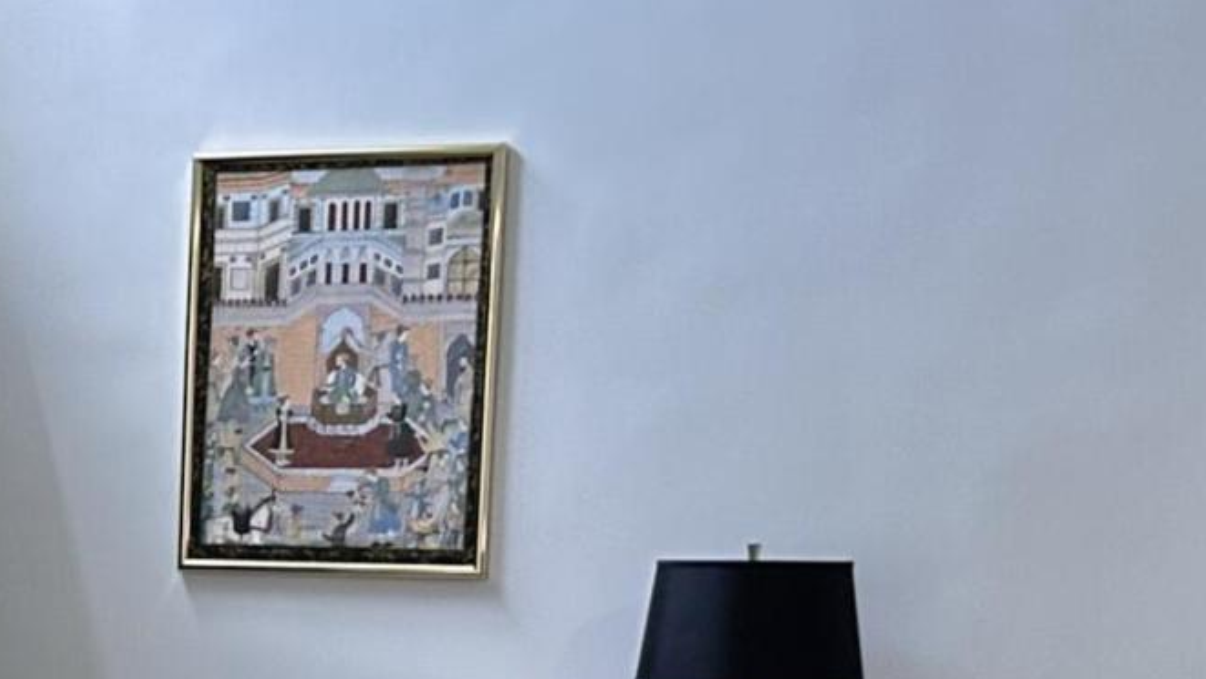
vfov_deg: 10.4
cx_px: -341
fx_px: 3646
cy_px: 885
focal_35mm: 114
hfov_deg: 17.6
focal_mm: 6.86
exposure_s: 1/60
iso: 200
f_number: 1.78
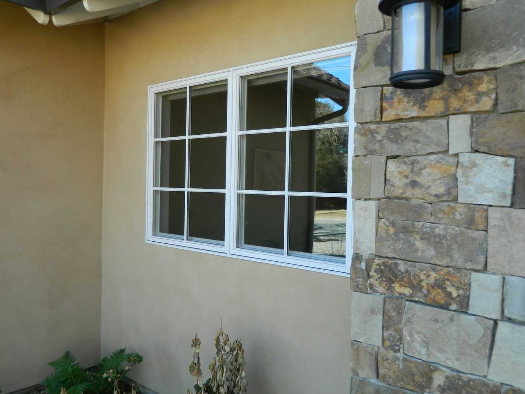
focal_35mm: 29
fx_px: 440
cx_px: 255
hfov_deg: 61.7
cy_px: 195
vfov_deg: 48.2
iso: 80
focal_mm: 5.1
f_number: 3.2
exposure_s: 1/100
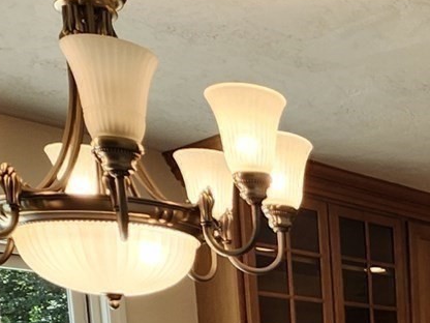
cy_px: 552
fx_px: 795
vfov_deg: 18.7
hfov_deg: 25.8
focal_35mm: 64
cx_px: 562
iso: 40
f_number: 2.2
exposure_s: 1/60
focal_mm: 1.74
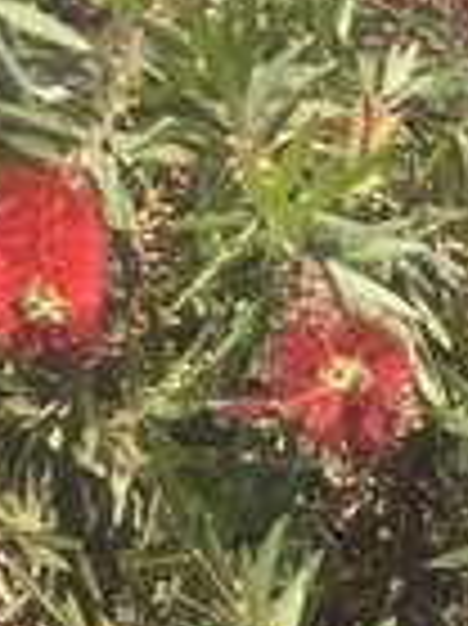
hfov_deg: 7.8
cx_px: 1062
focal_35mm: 179
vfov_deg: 10.1
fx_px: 3232
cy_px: 1342
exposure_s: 1/341
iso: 25
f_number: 2.4
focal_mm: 3.3
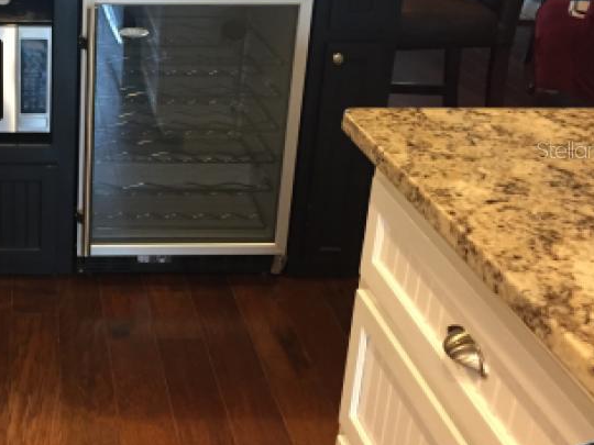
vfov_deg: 26.4
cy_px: 150
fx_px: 944
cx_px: 77
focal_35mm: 55
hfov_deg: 33.4
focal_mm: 4.15
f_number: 2.2
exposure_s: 1/24
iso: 250
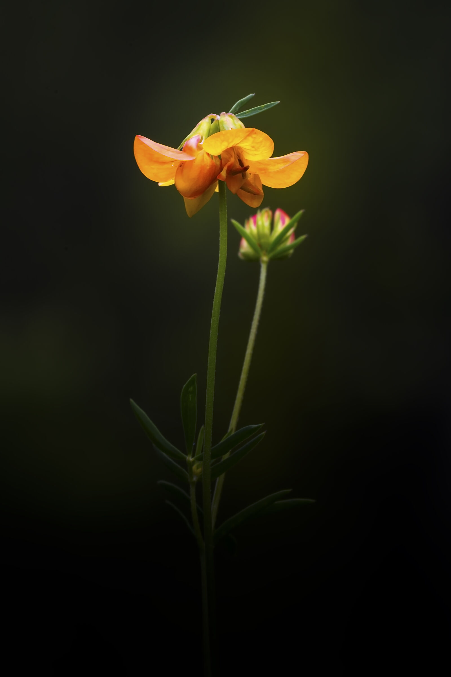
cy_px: 338
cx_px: 226
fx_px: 5205
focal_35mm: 277
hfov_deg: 5.0
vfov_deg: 7.4
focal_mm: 185
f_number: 20
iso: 100
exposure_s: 1/4
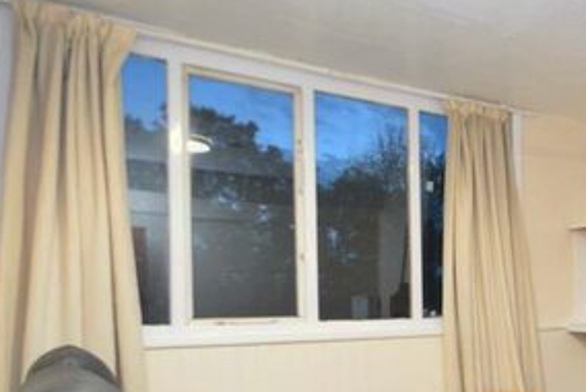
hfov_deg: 42.2
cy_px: 320
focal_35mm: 37
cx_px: 627
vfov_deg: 34.8
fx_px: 603
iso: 1800
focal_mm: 10
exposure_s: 1/30
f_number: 3.5
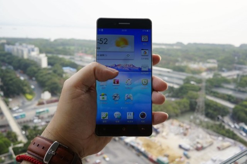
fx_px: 206
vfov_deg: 43.5
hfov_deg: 62.0
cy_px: 82
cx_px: 124
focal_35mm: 30
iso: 100
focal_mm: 20
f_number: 7.1
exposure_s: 1/100
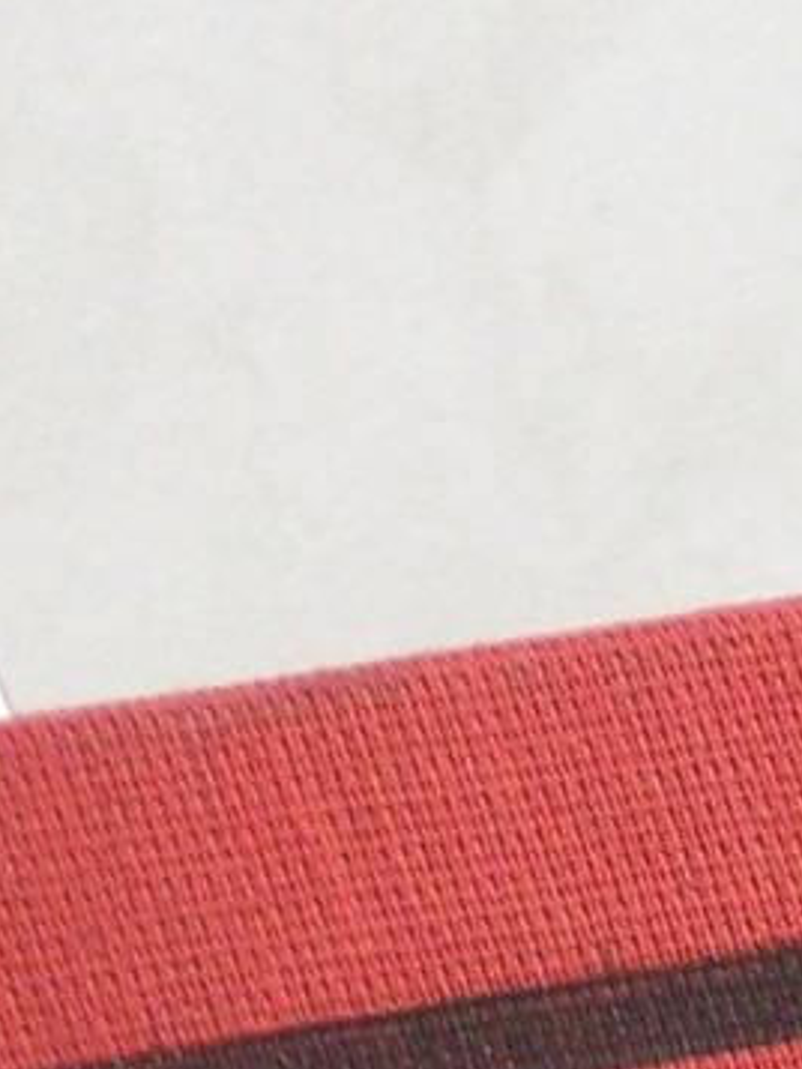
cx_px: 1308
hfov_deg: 3.2
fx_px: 14510
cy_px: 2434
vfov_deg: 4.1
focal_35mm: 470
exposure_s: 1/80
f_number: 4
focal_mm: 13.6
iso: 160
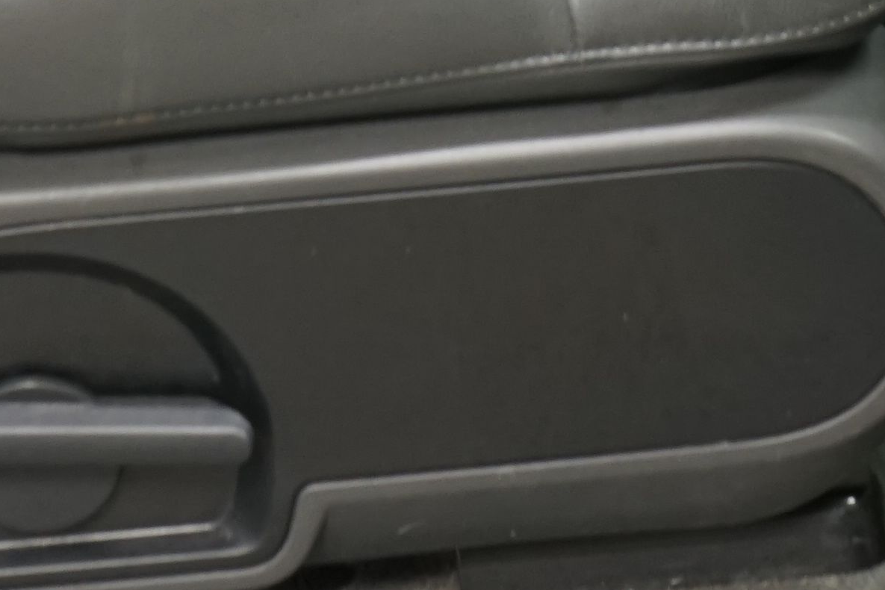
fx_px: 3859
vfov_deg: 8.2
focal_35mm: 157
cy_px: -726
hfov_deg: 13.1
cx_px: 361
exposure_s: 1/10
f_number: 5
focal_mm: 31
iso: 800
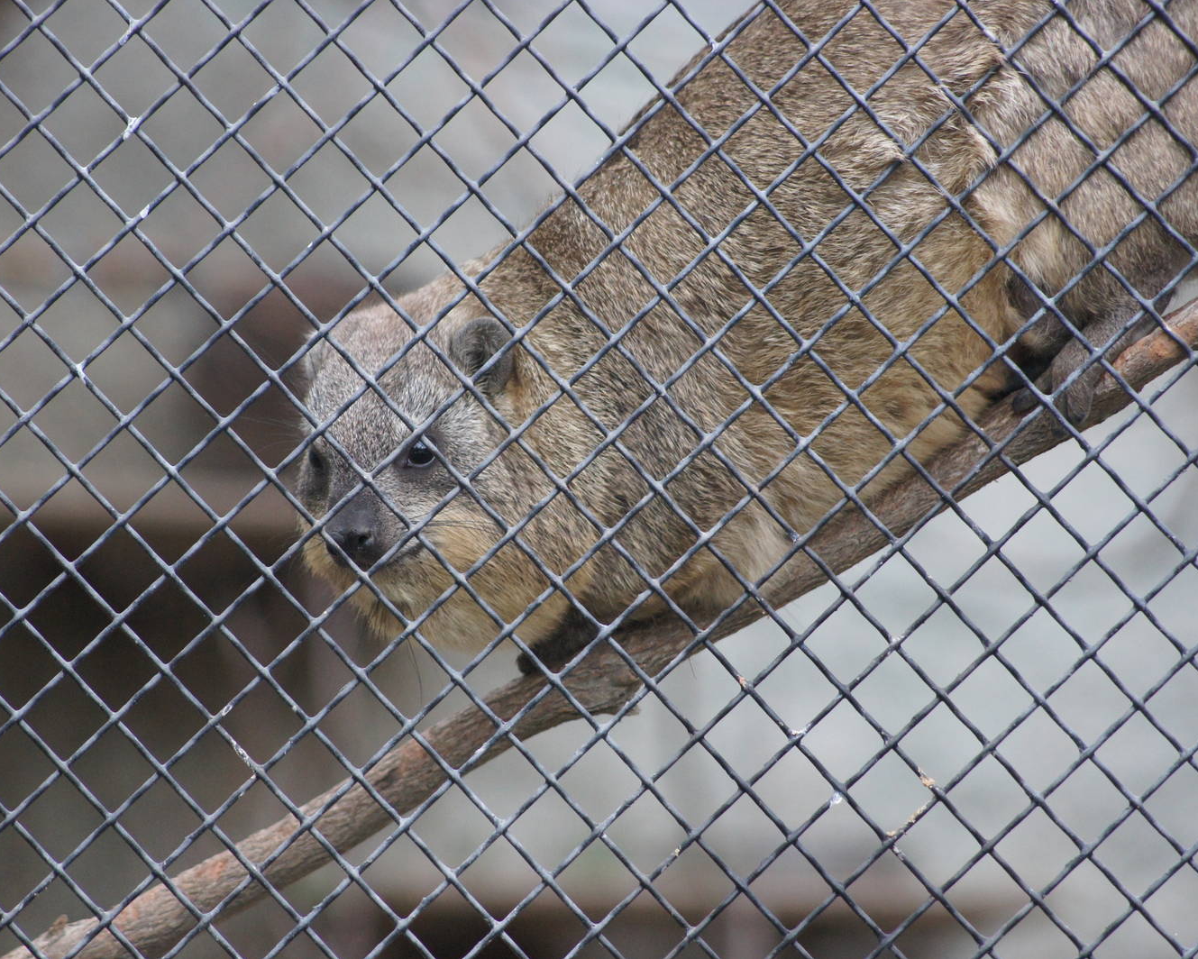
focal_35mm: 305
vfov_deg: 5.1
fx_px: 10817
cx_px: 553
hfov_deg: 6.3
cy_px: 479
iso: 1600
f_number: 5.6
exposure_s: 1/500
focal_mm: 180
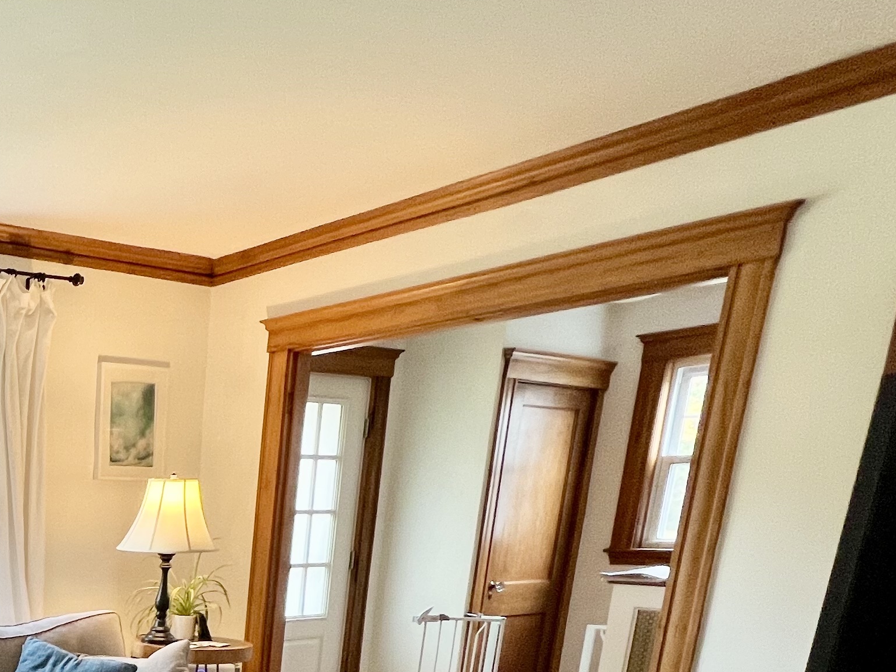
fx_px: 880
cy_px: 768
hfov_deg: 42.0
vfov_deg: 34.9
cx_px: -102
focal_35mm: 34
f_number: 1.8
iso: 160
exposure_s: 1/60
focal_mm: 1.57
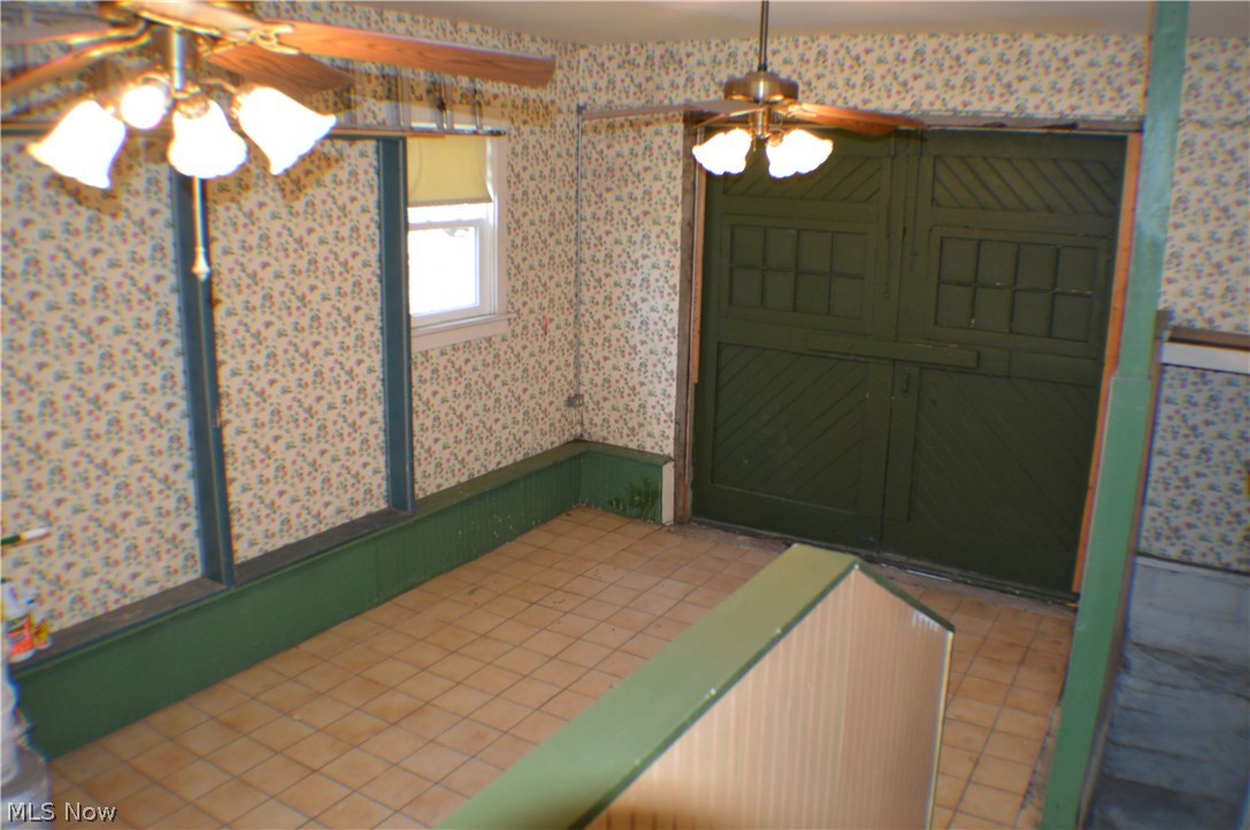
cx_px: 625
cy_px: 415
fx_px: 1144
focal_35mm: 33
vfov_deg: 39.9
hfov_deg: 57.3
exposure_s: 1/60
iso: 720
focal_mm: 22
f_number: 4
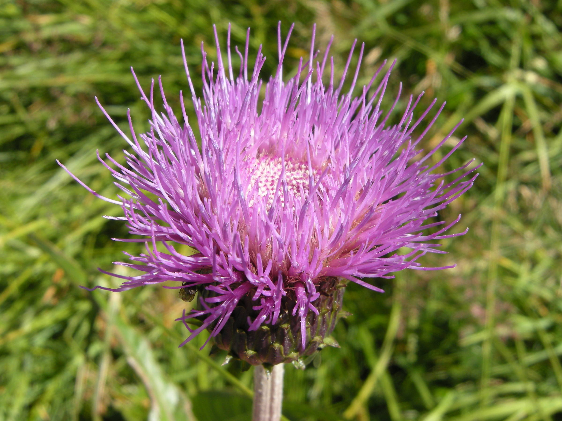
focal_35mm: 35
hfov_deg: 52.6
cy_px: 210
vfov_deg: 40.7
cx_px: 281
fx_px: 568
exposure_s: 1/192
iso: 64
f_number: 4.8
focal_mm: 7.5
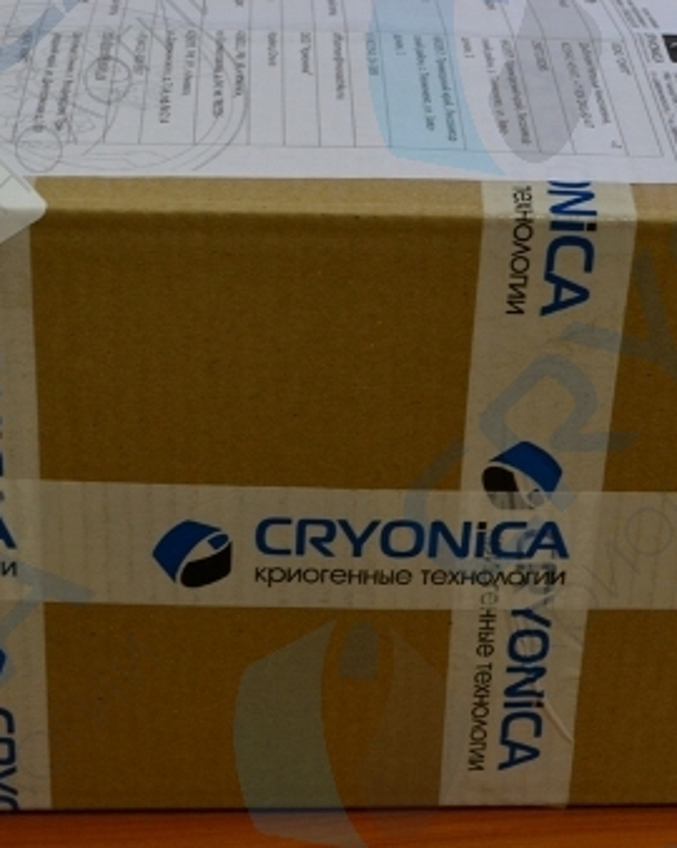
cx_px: 349
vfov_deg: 23.9
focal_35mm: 80
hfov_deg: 19.2
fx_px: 2005
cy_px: 406
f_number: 7.1
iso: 400
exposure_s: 1/25
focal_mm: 32
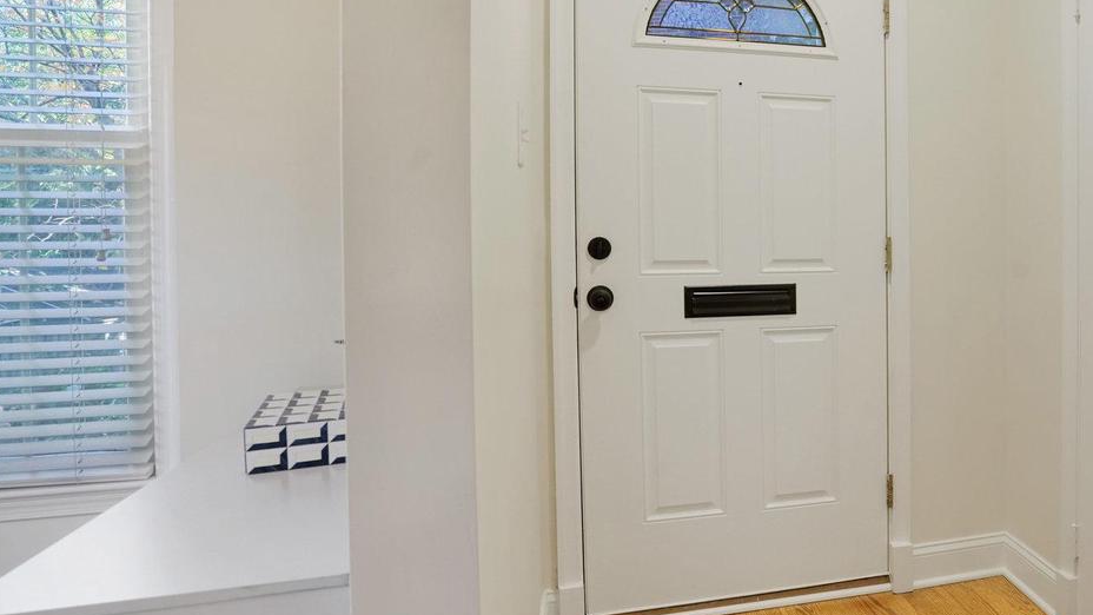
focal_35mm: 26
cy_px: 236
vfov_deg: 44.1
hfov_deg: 66.7
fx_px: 754
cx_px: 840
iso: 1250
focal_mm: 16
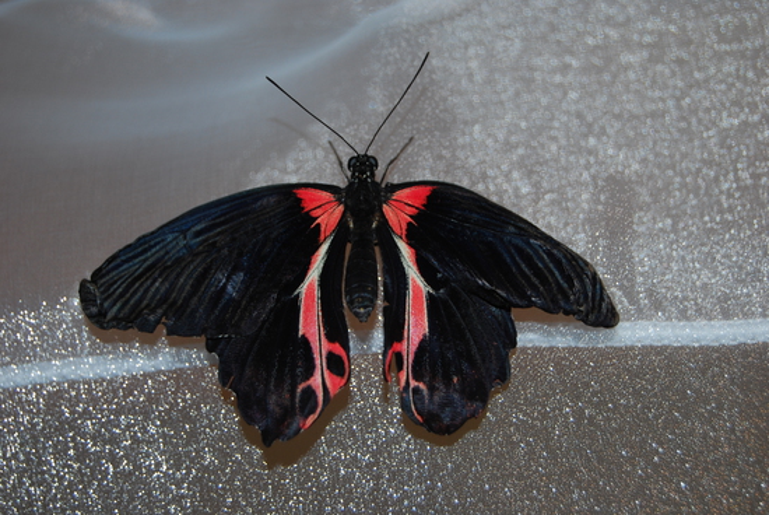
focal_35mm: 72
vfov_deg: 19.0
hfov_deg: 28.0
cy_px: 258
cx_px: 384
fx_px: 1540
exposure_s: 1/60
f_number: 5.6
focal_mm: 48
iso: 200
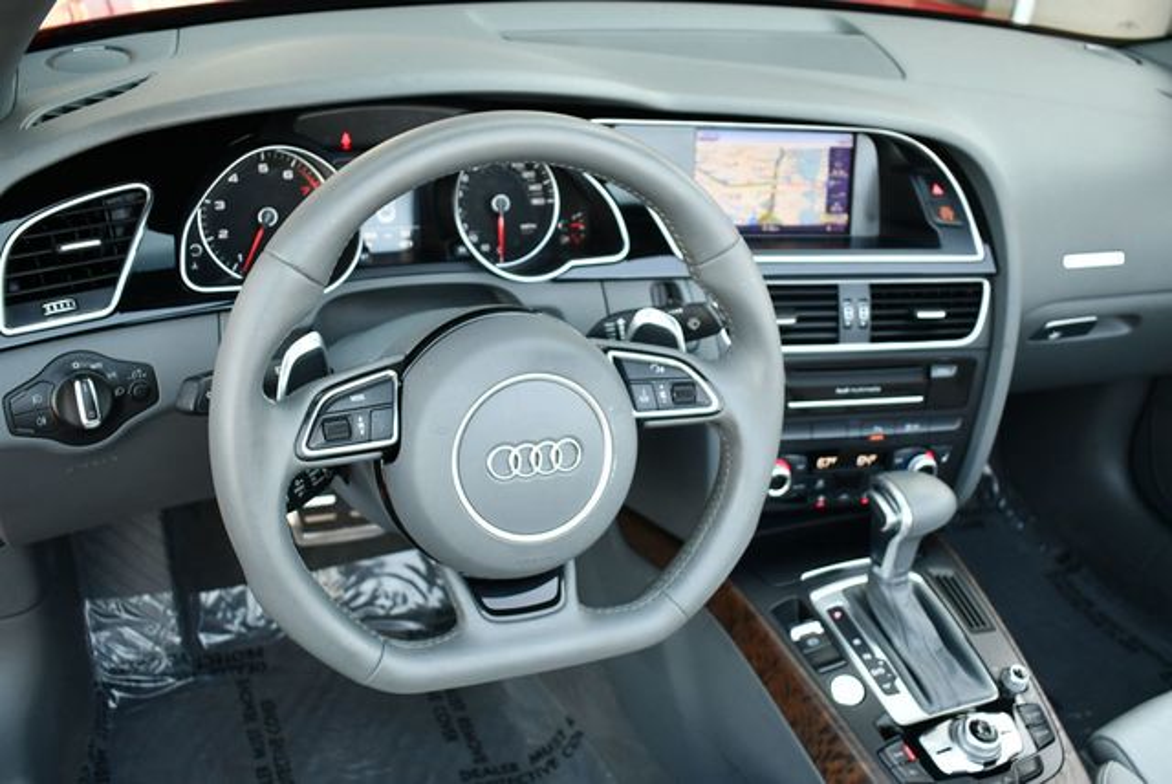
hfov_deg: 53.1
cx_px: 586
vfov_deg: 36.9
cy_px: 392
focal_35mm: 36
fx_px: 1173
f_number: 3.5
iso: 720
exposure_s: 1/250
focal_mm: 18
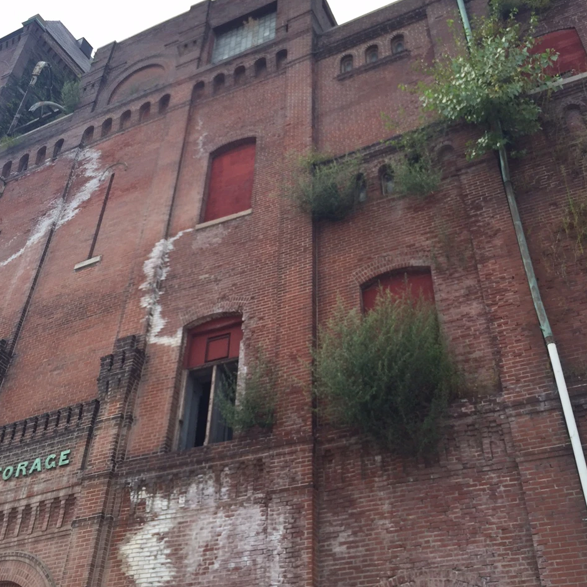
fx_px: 671
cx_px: 294
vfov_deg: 47.0
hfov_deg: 47.2
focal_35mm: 35
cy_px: 241
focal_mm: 4.15
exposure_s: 1/1236
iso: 32
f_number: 2.2
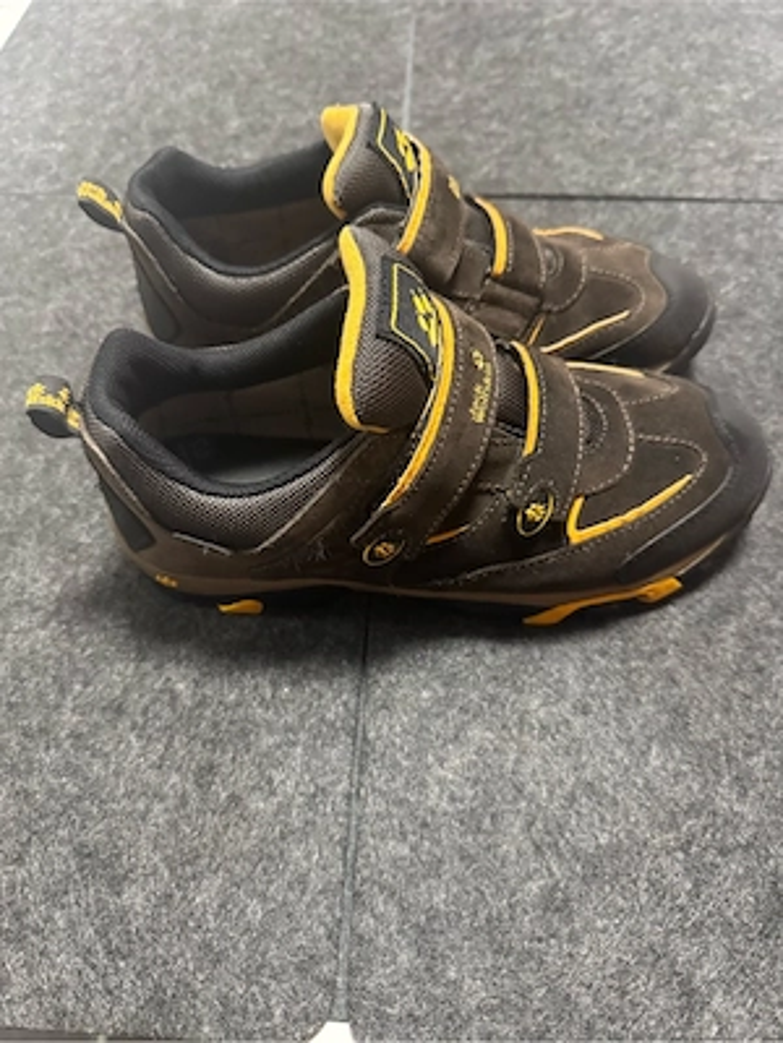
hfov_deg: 56.8
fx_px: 724
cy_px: 522
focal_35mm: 24
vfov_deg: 71.6
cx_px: 392
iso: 1000
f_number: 1.78
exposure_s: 1/40
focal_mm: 6.76
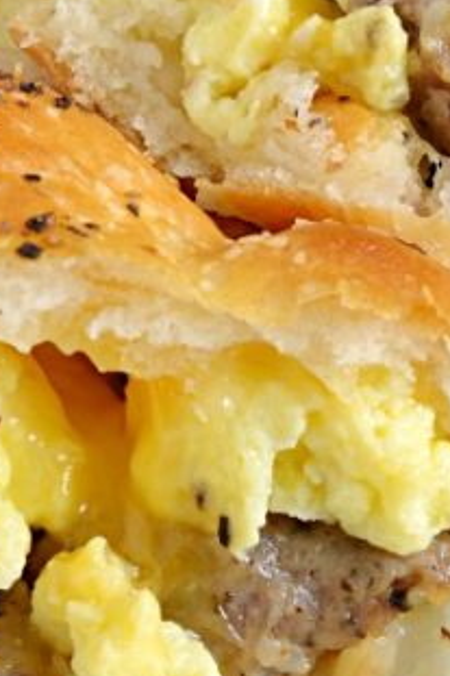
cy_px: 134
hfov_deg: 5.2
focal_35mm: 266
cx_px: 36
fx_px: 4993
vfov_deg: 7.7
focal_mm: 50
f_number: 10
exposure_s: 1/3
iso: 100
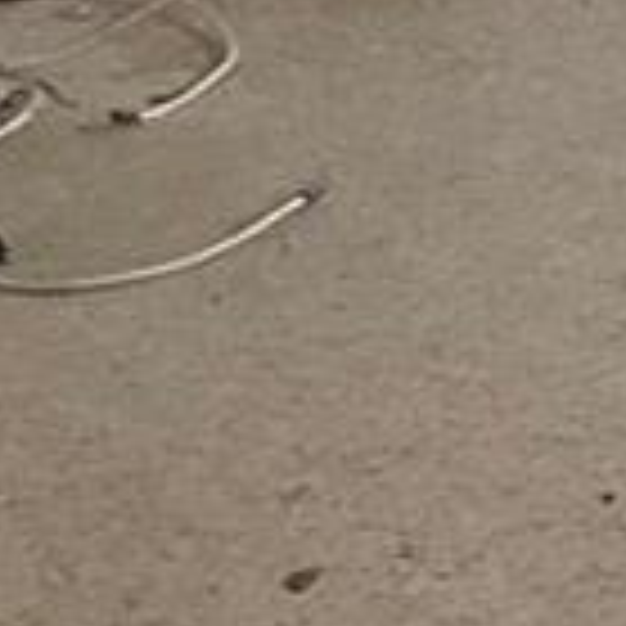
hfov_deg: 9.4
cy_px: -225
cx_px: 788
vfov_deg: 9.4
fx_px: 3744
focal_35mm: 183
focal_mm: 6.86
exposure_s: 1/60
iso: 640
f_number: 1.78
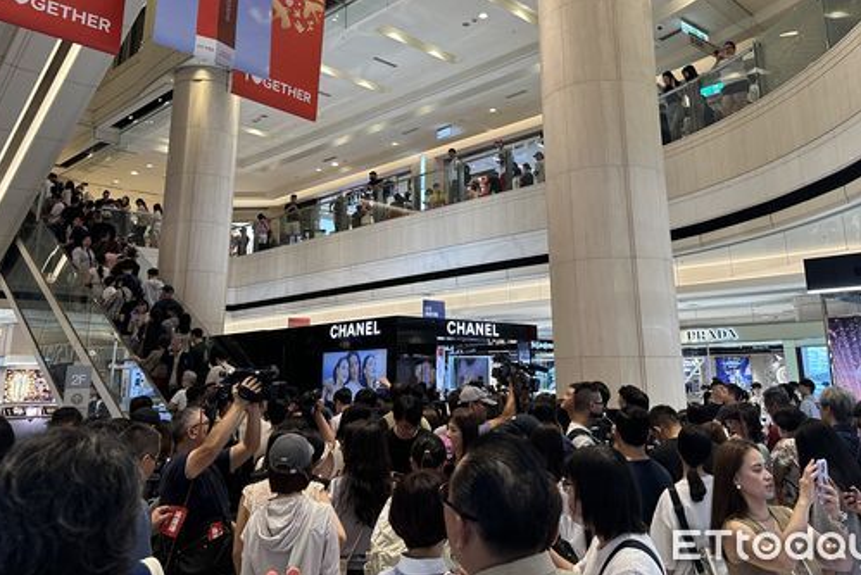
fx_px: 718
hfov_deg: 61.8
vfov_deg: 43.0
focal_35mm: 30
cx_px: 469
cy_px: 192
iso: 125
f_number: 1.78
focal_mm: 6.86
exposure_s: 1/120
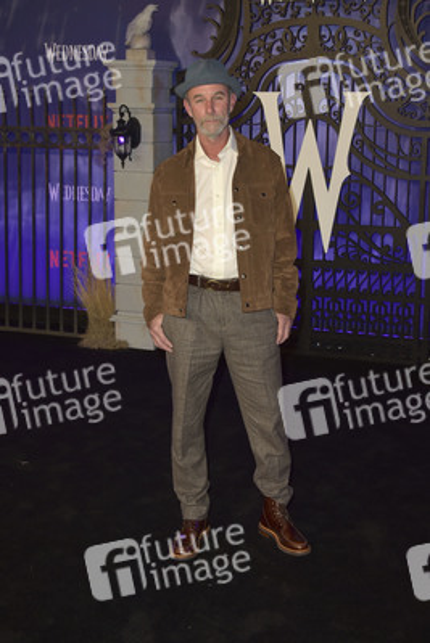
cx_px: 215
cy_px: 322
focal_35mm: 45
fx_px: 805
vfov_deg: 43.6
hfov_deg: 29.9
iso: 640
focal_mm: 45
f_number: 6.3
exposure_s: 1/250
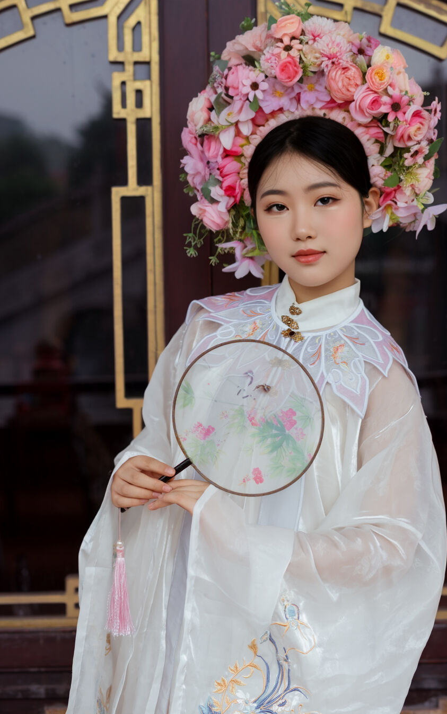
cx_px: 267
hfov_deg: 19.1
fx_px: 1325
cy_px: 325
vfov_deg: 30.2
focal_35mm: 68
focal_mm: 50
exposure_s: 1/400
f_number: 2.5
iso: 160
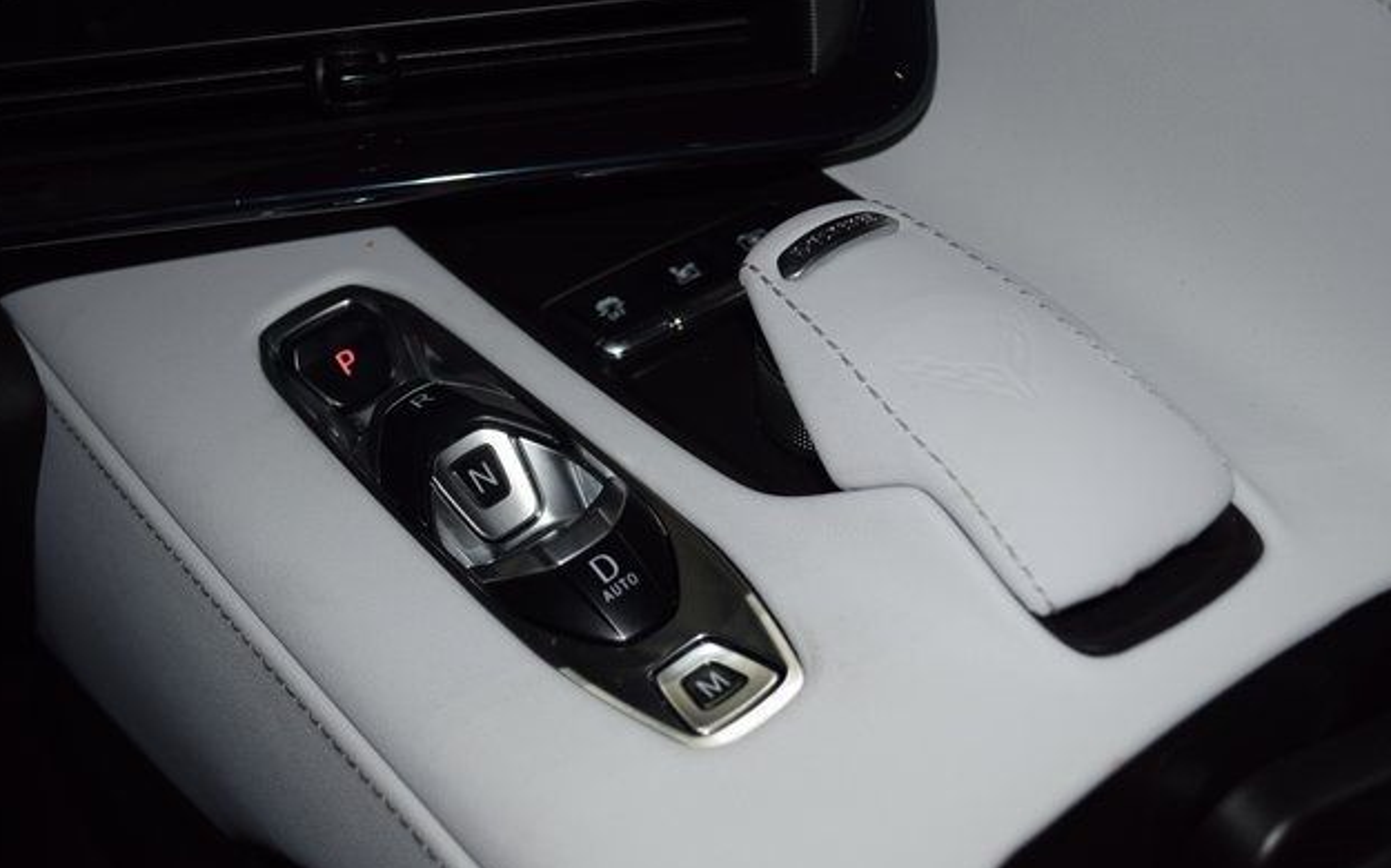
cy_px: 428
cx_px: 697
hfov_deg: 42.7
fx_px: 1781
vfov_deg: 27.4
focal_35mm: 47
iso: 320
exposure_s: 1/60
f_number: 4.5
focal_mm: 30
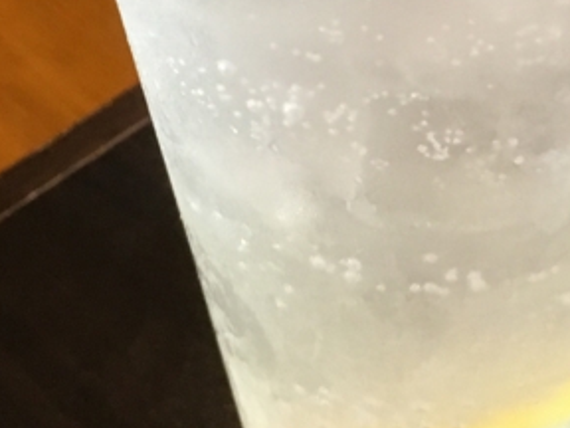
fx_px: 1696
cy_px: -89
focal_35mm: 103
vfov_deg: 13.9
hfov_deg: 19.0
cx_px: 426
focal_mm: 4.15
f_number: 2.2
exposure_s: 1/25
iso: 200
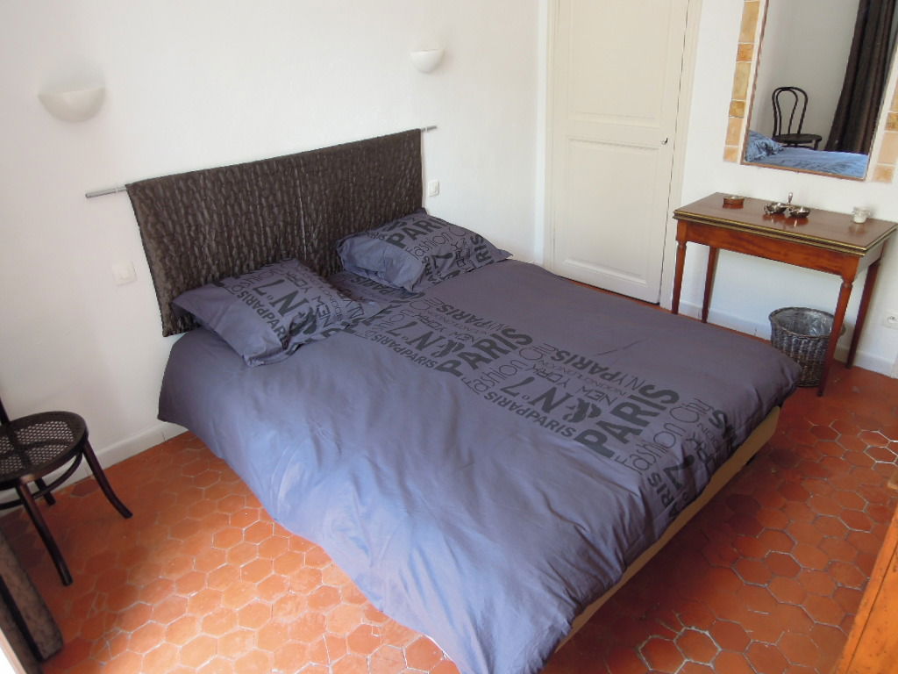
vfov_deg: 56.8
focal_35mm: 24
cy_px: 337
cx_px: 449
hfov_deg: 71.6
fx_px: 623
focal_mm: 4.3
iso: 160
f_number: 2.8
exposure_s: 1/60
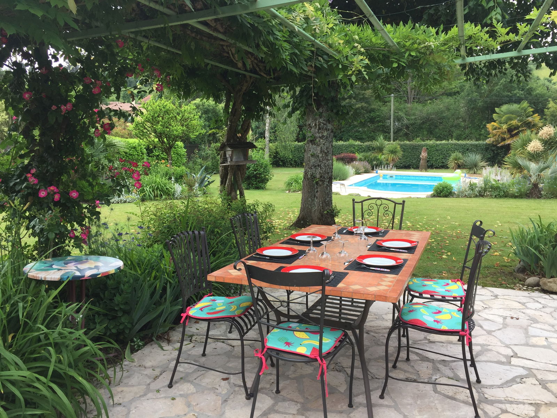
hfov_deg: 61.7
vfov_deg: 48.2
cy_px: 209
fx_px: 467
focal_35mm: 29
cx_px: 278
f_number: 2.2
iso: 32
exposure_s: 1/391
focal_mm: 4.15
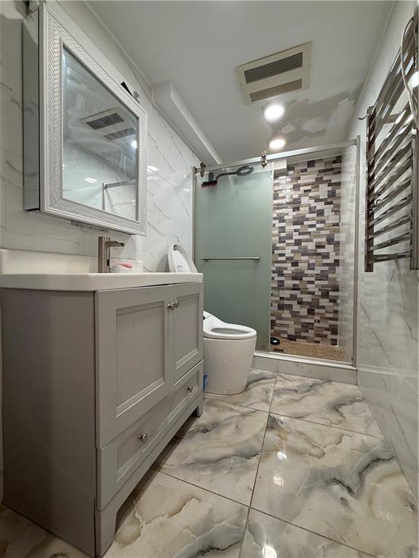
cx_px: 210
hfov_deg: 85.7
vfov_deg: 102.1
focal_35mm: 14
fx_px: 226
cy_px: 279
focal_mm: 2.22
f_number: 2.2
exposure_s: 1/120
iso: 160
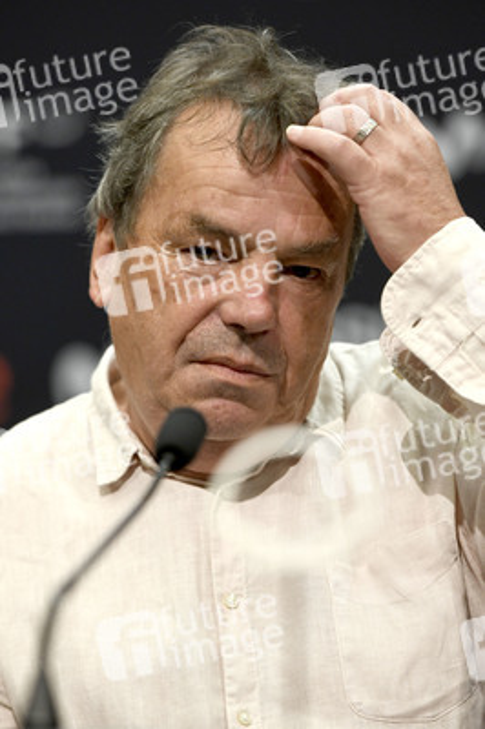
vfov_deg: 12.1
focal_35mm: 170
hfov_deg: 8.1
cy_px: 364
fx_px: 3441
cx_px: 242
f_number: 3.2
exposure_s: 1/320
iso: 1000
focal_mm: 170
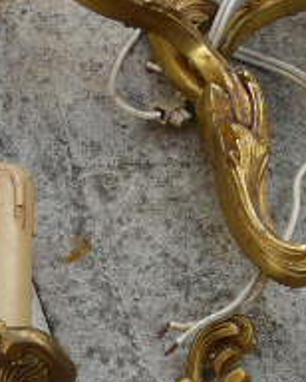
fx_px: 1029
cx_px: -58
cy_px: 410
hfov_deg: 16.3
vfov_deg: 20.2
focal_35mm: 91
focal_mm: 4.6
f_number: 4
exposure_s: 1/200
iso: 100
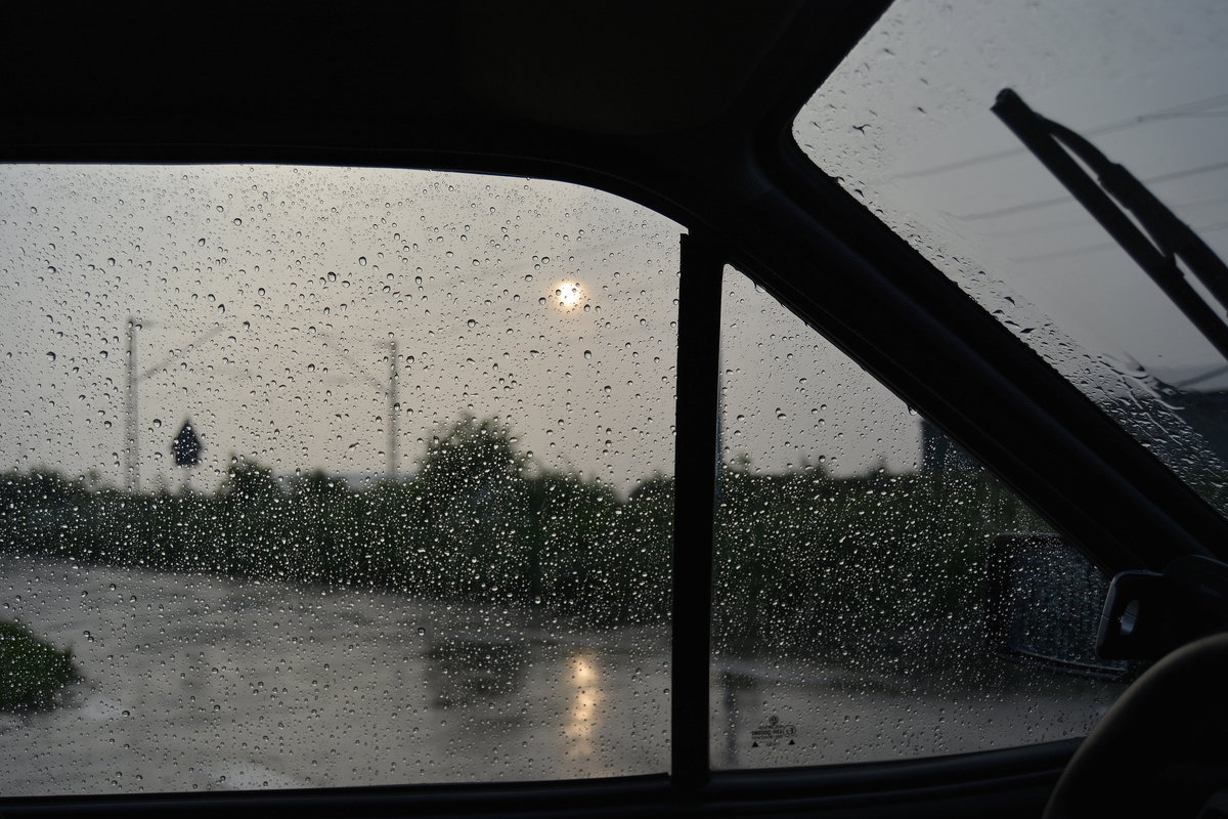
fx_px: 1126
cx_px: 614
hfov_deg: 57.2
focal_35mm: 33
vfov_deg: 40.0
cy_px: 410
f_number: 3.5
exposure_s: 1/640
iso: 250
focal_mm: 22
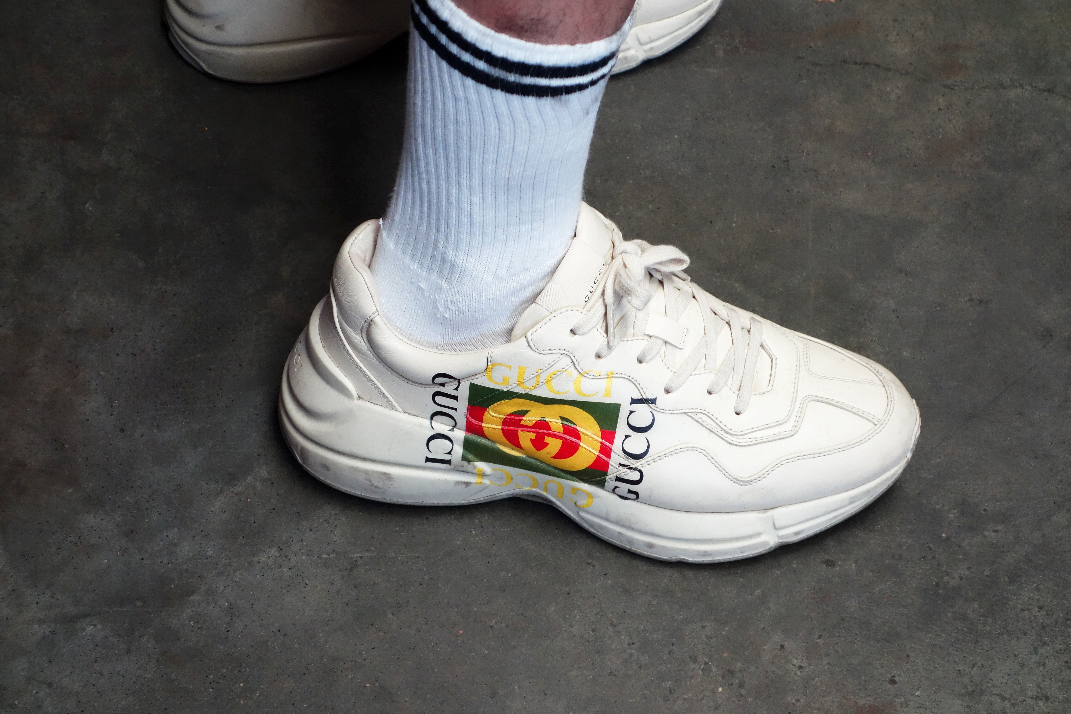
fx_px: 2975
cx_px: 536
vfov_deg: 13.7
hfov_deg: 20.4
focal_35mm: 100
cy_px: 357
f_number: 4.9
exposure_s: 1/50
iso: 800
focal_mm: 37.1
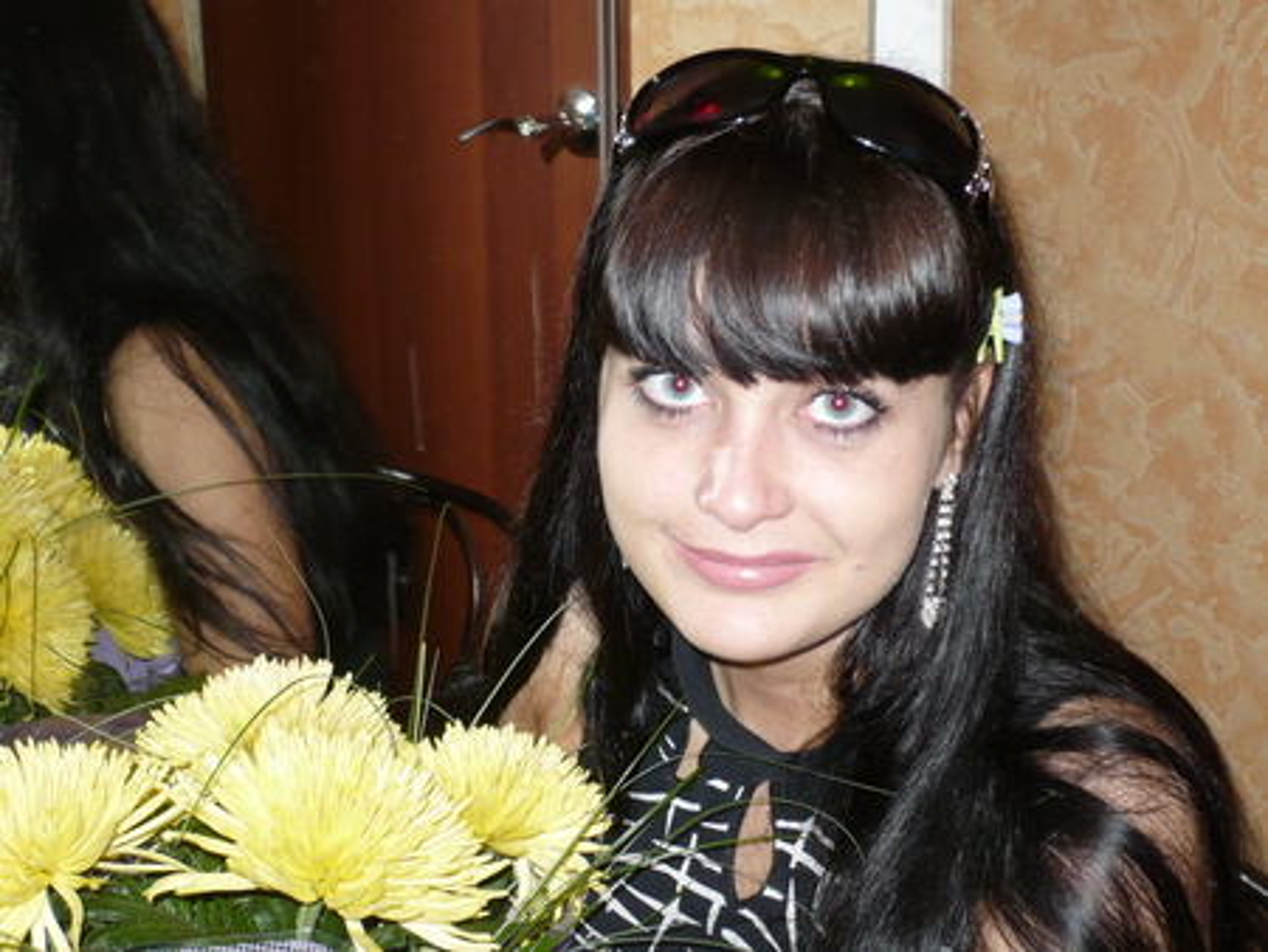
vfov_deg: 24.4
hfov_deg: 32.2
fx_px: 2199
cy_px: 476
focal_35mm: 60
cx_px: 634
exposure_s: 1/30
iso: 160
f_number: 3.7
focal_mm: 9.9
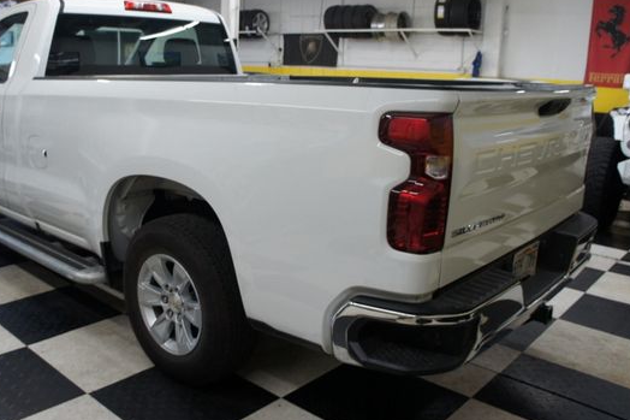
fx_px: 577
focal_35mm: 33
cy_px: 183
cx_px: 251
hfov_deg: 56.8
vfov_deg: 39.9
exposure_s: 1/80
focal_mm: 18
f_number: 3.5
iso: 500
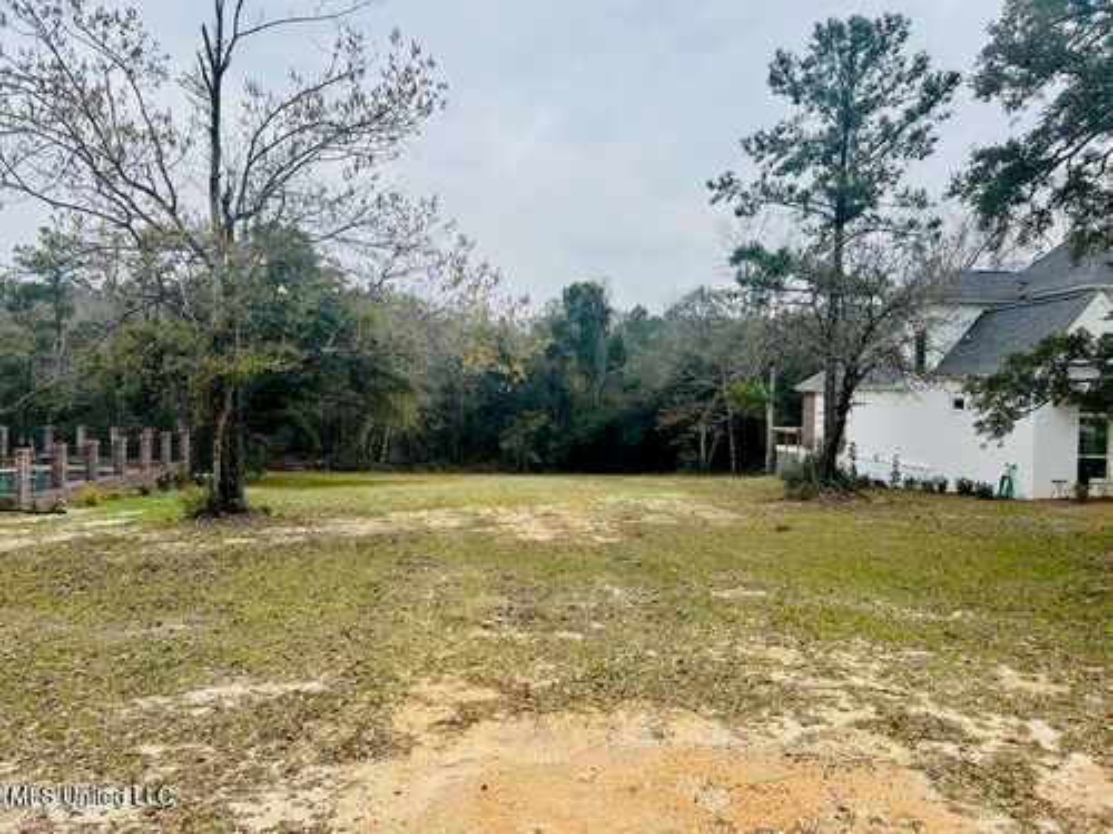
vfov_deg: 53.1
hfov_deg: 67.3
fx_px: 836
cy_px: 417
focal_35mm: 26
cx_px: 556
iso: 50
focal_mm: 5.7
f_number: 1.5
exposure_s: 1/533
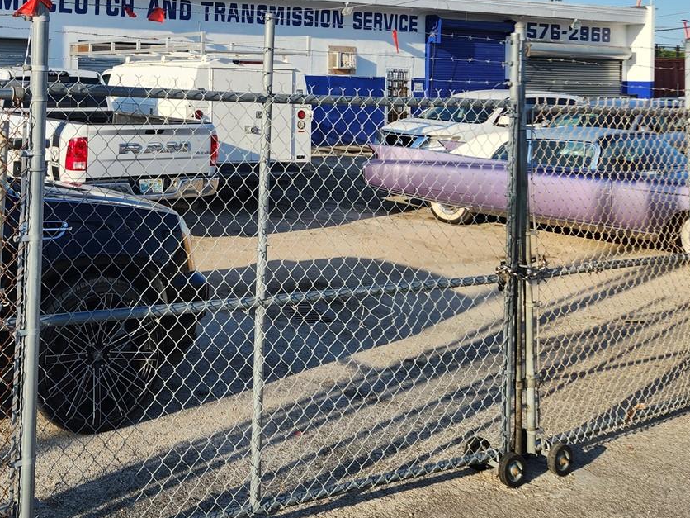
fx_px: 877
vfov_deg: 31.4
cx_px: 135
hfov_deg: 41.1
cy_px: 55
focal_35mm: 44
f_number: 1.8
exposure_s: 1/1195
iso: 20
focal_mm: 5.4
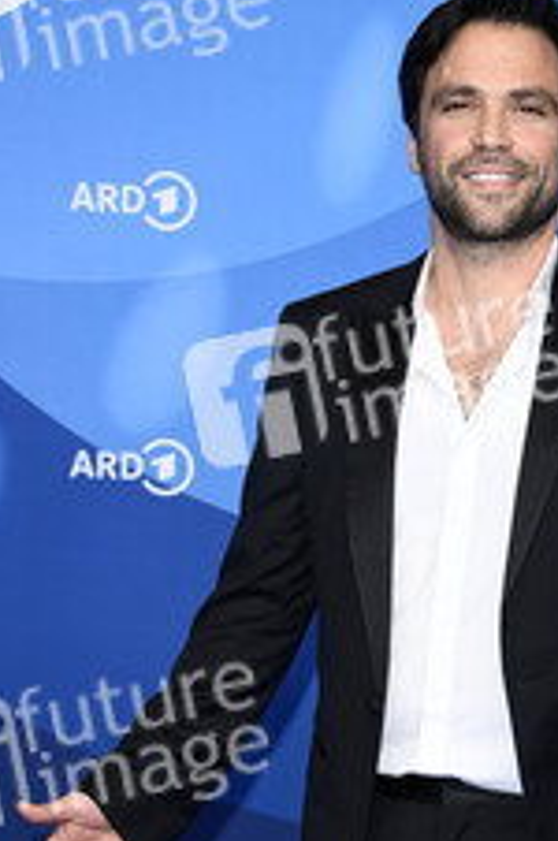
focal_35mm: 145
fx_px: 3381
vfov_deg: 14.1
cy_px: 566
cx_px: 484
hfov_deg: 9.4
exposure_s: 1/250
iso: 1000
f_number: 5.6
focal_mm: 82
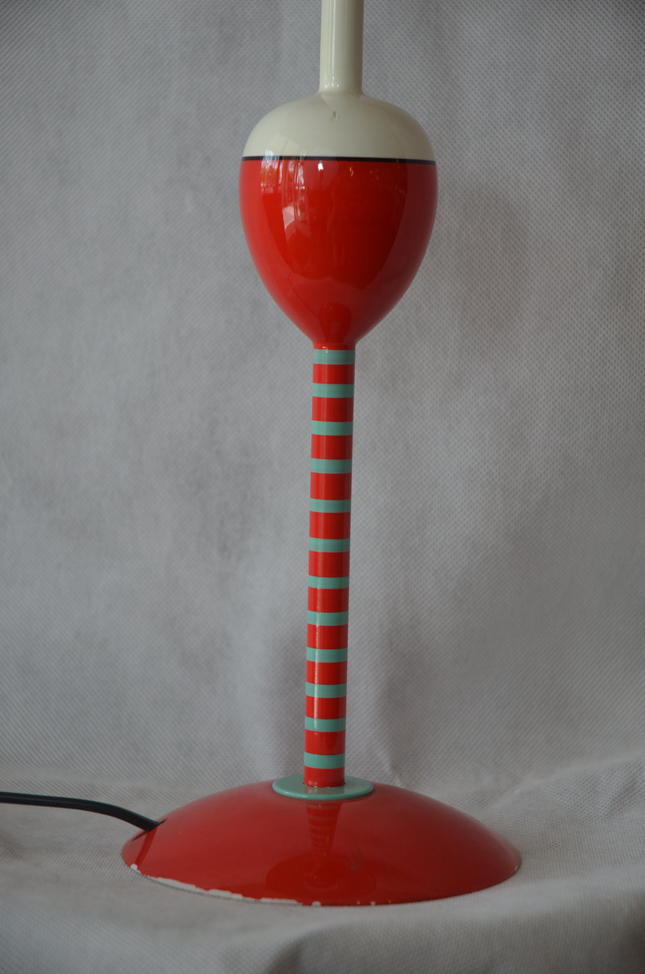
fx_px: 2834
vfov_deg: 19.5
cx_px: 322
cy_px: 487
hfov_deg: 13.0
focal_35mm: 105
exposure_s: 1/250
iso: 500
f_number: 4.5
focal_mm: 70
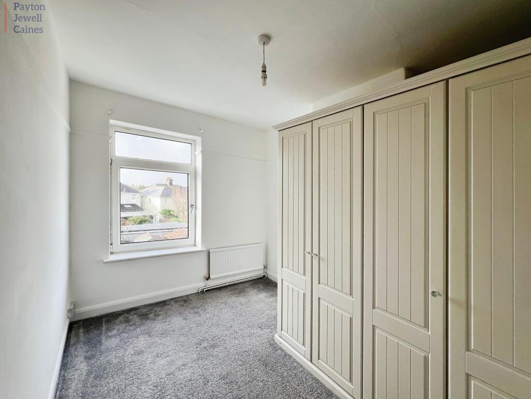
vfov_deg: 89.9
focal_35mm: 13
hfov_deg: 106.2
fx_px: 199
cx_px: 266
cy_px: 200
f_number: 1.8
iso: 32
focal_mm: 1.57
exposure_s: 1/101
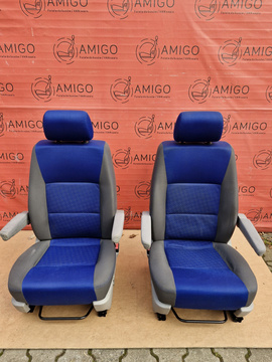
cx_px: 136
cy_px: 181
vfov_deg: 73.9
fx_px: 241
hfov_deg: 58.9
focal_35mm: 23
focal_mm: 5.54
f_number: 1.8
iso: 50
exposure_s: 1/180
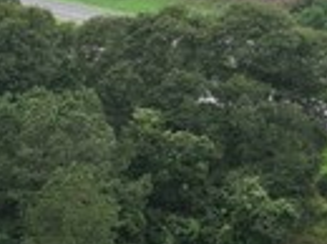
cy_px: 243
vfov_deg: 7.8
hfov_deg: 9.6
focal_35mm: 189
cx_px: 704
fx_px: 1782
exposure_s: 1/120
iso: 200
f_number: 2.8
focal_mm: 12.29
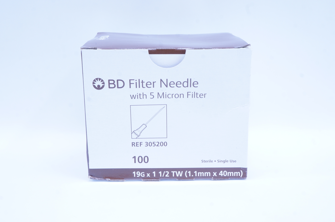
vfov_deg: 30.8
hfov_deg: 45.0
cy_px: 111
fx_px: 404
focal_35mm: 44
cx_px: 168
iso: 400
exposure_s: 1/10
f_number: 13
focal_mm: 29
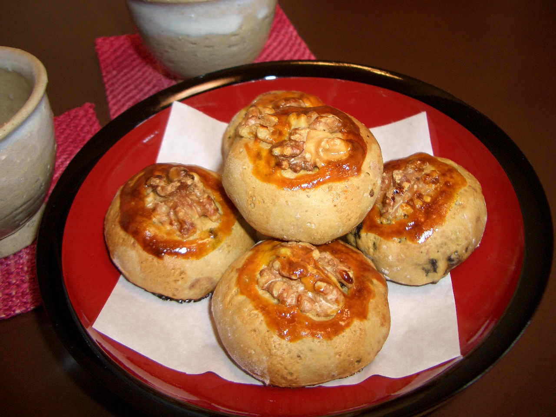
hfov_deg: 52.6
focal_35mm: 35
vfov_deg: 40.7
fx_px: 562
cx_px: 278
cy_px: 208
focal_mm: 5.8
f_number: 2.6
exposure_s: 1/60
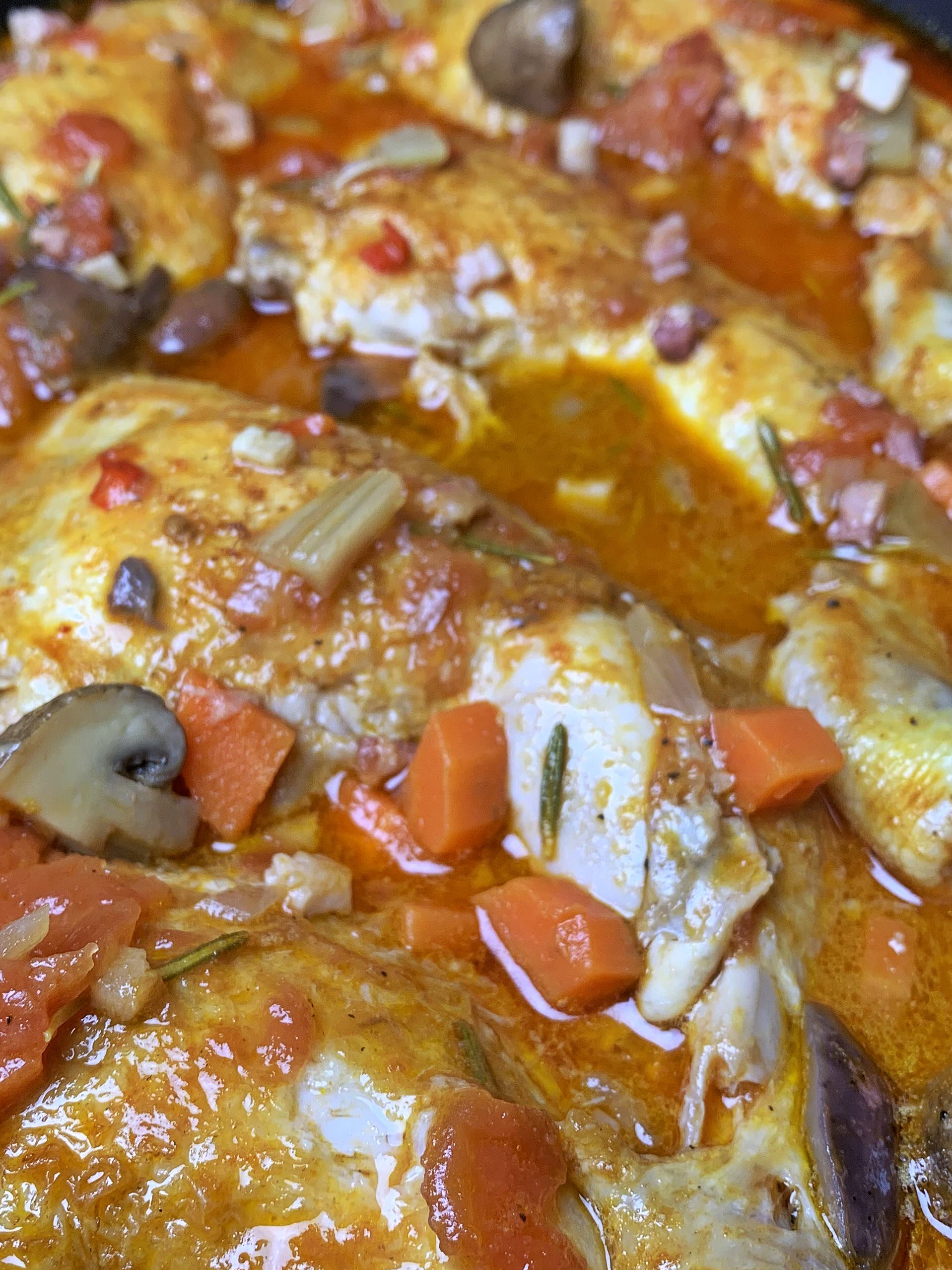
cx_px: 426
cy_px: 643
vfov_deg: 45.8
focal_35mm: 41
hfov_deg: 35.1
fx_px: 1503
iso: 64
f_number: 1.8
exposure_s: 1/100
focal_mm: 4.25
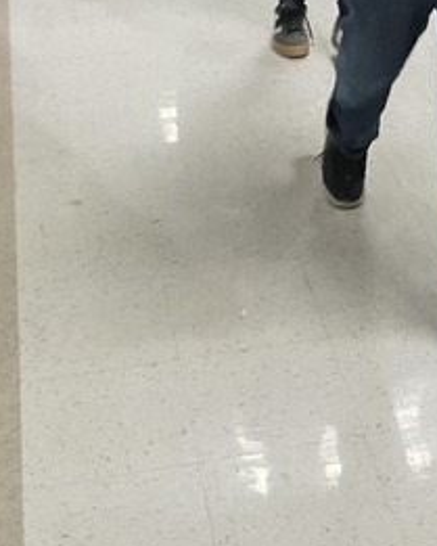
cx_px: 360
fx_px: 1422
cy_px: -180
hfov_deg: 17.3
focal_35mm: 88
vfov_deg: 19.8
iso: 1000
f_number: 1.7
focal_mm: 6.3
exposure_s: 1/120
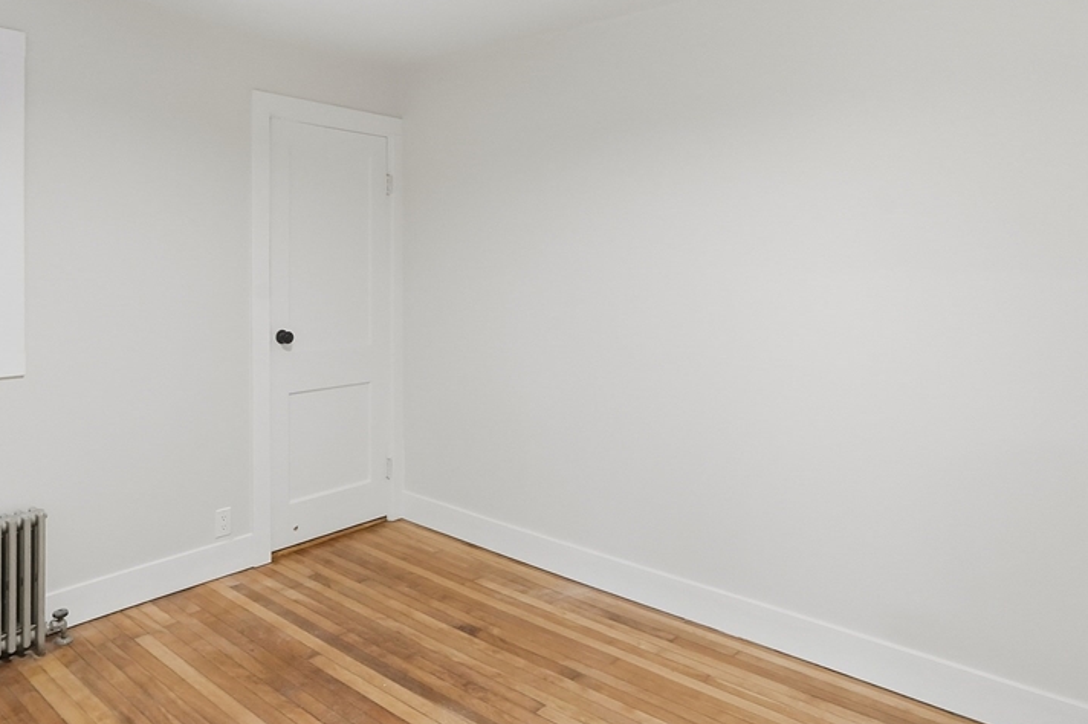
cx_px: 457
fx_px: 695
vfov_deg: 55.0
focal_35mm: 23
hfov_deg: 75.6
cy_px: 326
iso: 800
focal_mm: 16
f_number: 8
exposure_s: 1/30
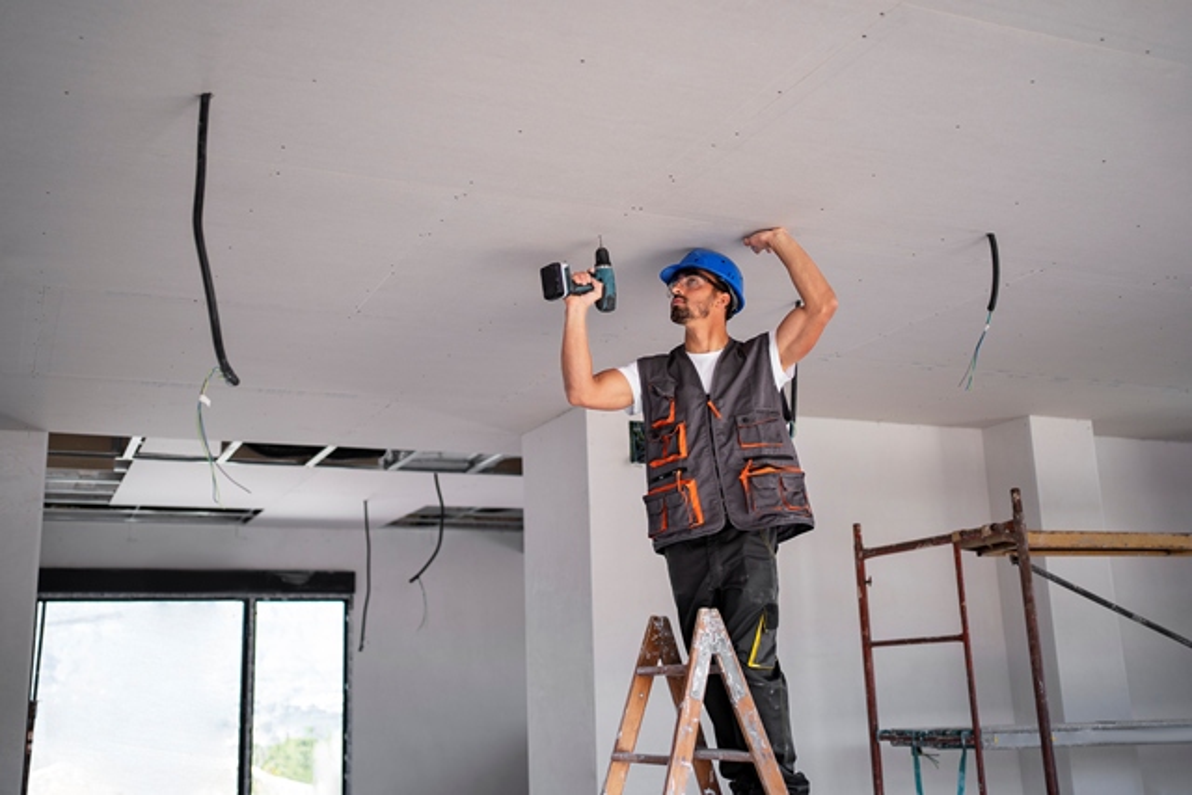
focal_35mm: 35
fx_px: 1159
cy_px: 398
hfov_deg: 54.4
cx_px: 596
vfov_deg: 37.9
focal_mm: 35
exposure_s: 1/1000
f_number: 2
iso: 320
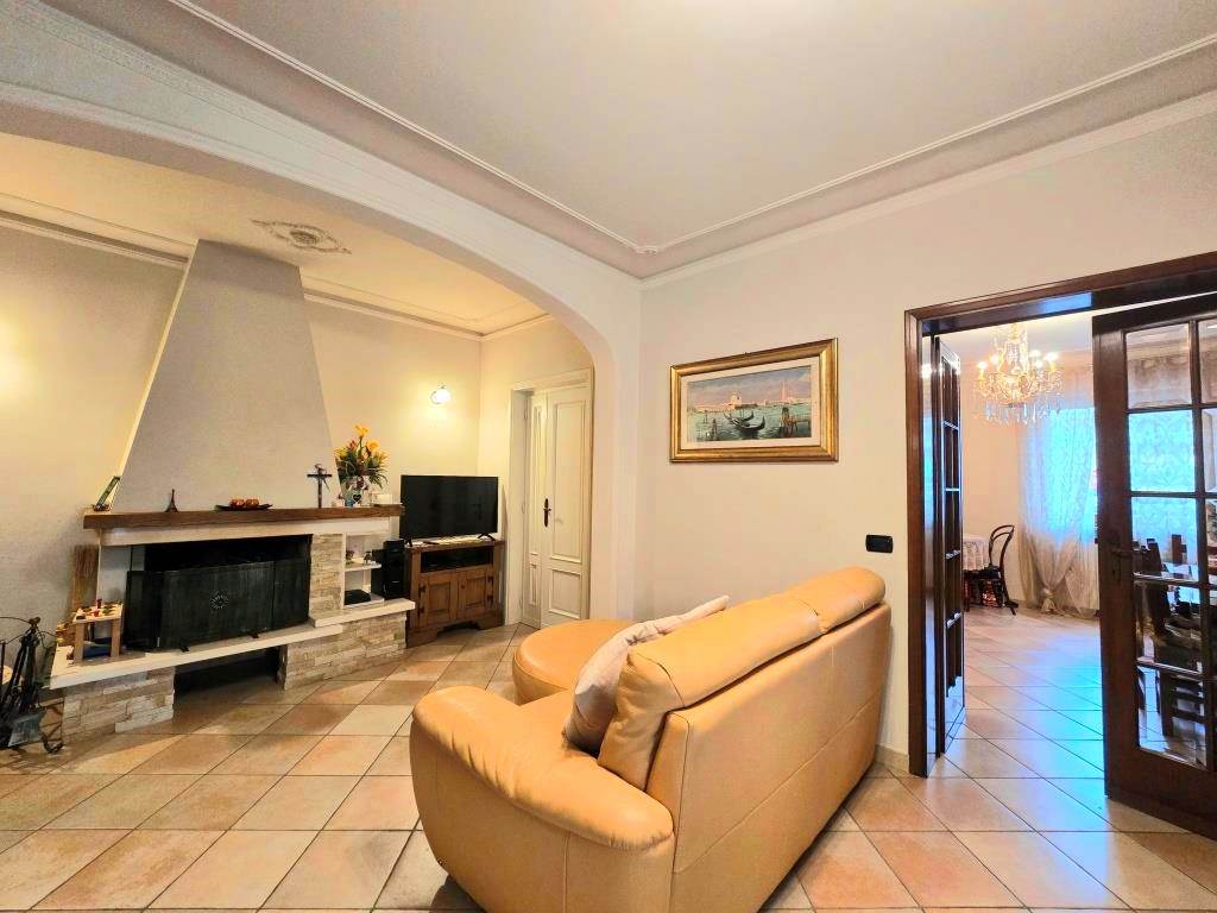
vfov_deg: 89.9
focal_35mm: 13
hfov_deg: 106.2
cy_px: 456
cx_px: 608
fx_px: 457
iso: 320
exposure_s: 1/50.3
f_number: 2.2
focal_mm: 2.2
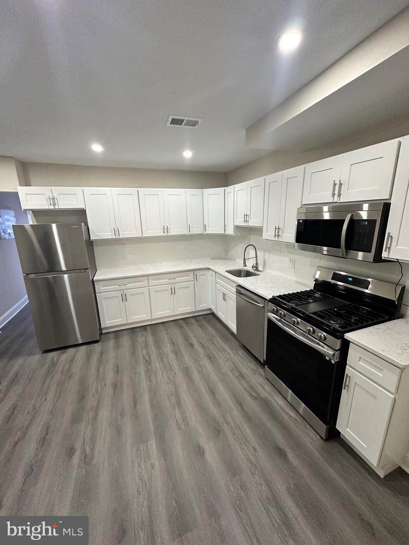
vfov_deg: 102.1
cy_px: 272
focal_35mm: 14
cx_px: 204
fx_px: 221
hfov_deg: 85.7
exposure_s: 1/120
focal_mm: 2.22
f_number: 2.2
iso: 250
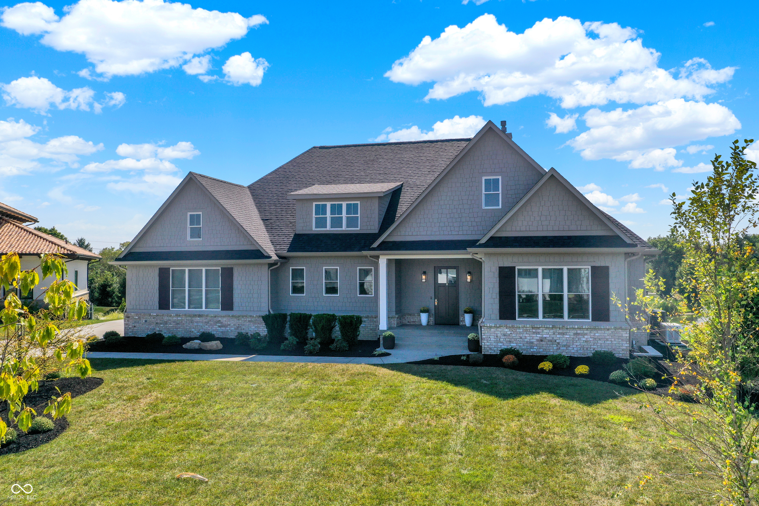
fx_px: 590
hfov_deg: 65.5
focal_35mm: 28
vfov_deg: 46.4
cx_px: 380
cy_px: 253
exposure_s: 1/500
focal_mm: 10.26
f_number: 7.1
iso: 100
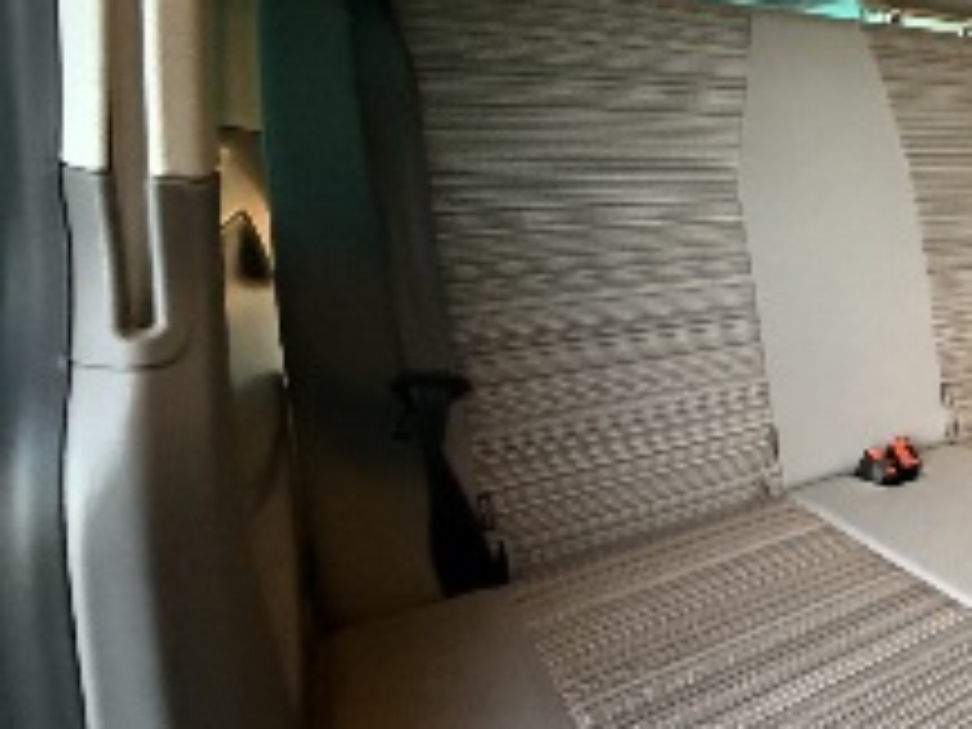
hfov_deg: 53.9
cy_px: 333
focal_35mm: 27
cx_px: 932
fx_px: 758
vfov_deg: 51.3
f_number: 2.2
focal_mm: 2.22
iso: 1250
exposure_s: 1/60
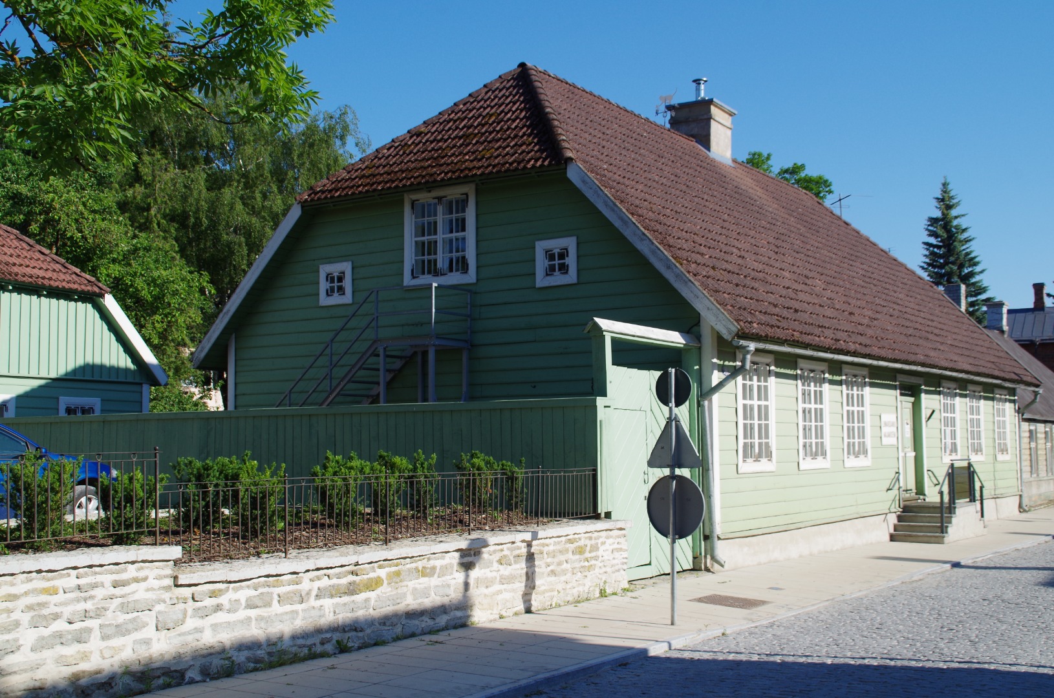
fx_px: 1227
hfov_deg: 46.5
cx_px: 527
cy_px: 349
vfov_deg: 31.8
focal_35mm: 42
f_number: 8
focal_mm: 28
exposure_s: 1/400
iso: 200
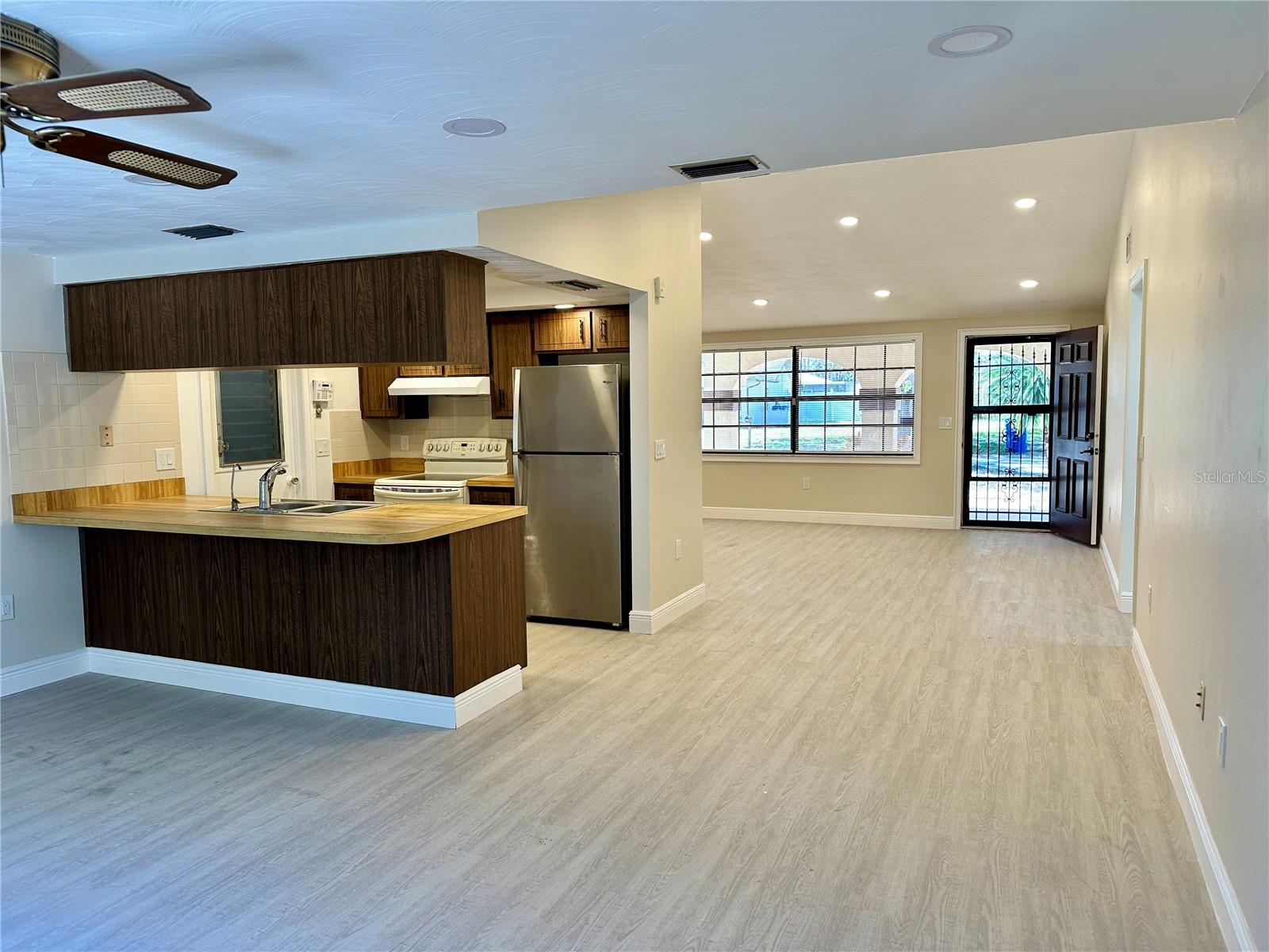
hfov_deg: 71.6
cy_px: 476
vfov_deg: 56.8
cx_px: 634
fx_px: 880
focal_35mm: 24
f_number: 1.78
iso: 80
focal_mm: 6.86
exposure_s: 1/120
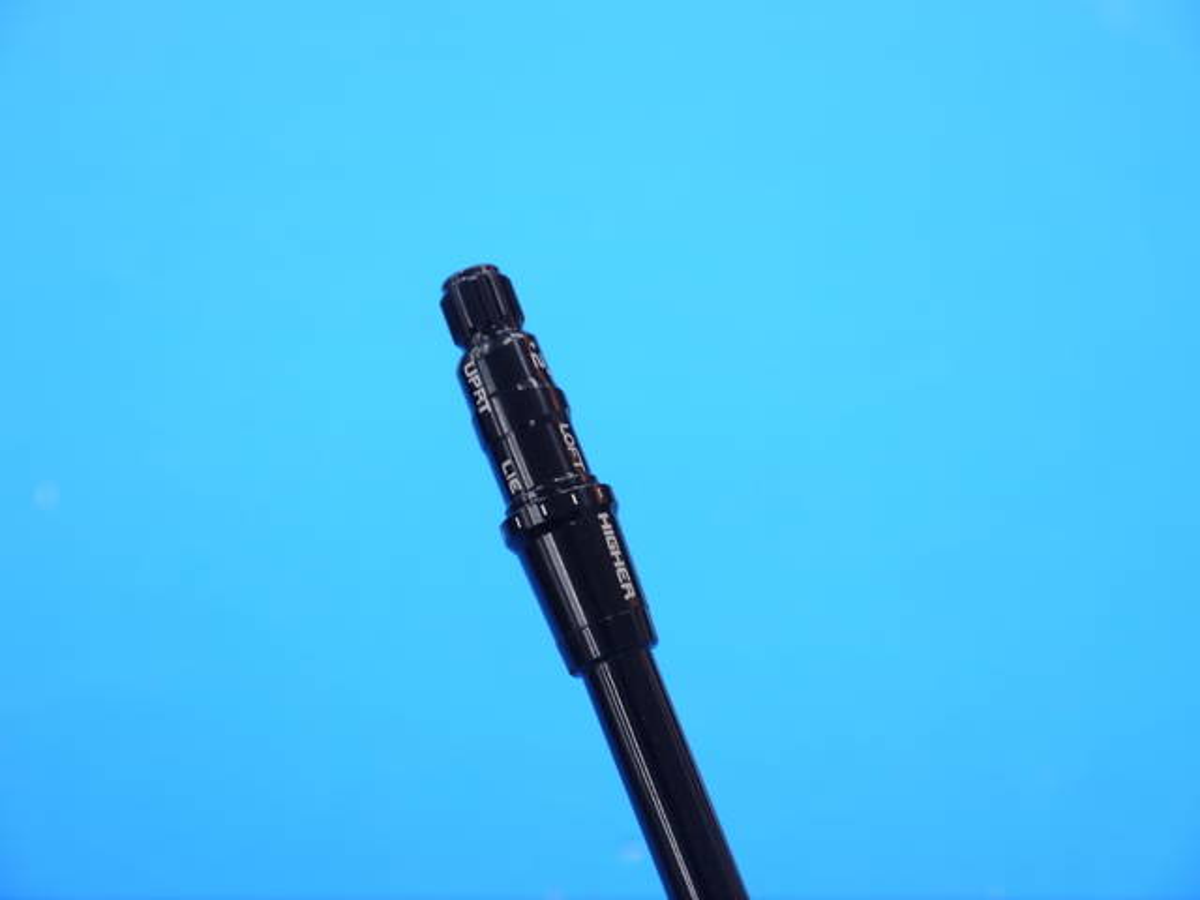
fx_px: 2149
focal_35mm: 62
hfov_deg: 31.2
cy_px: 450
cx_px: 600
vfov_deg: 23.7
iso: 320
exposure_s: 1/60
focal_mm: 31
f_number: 5
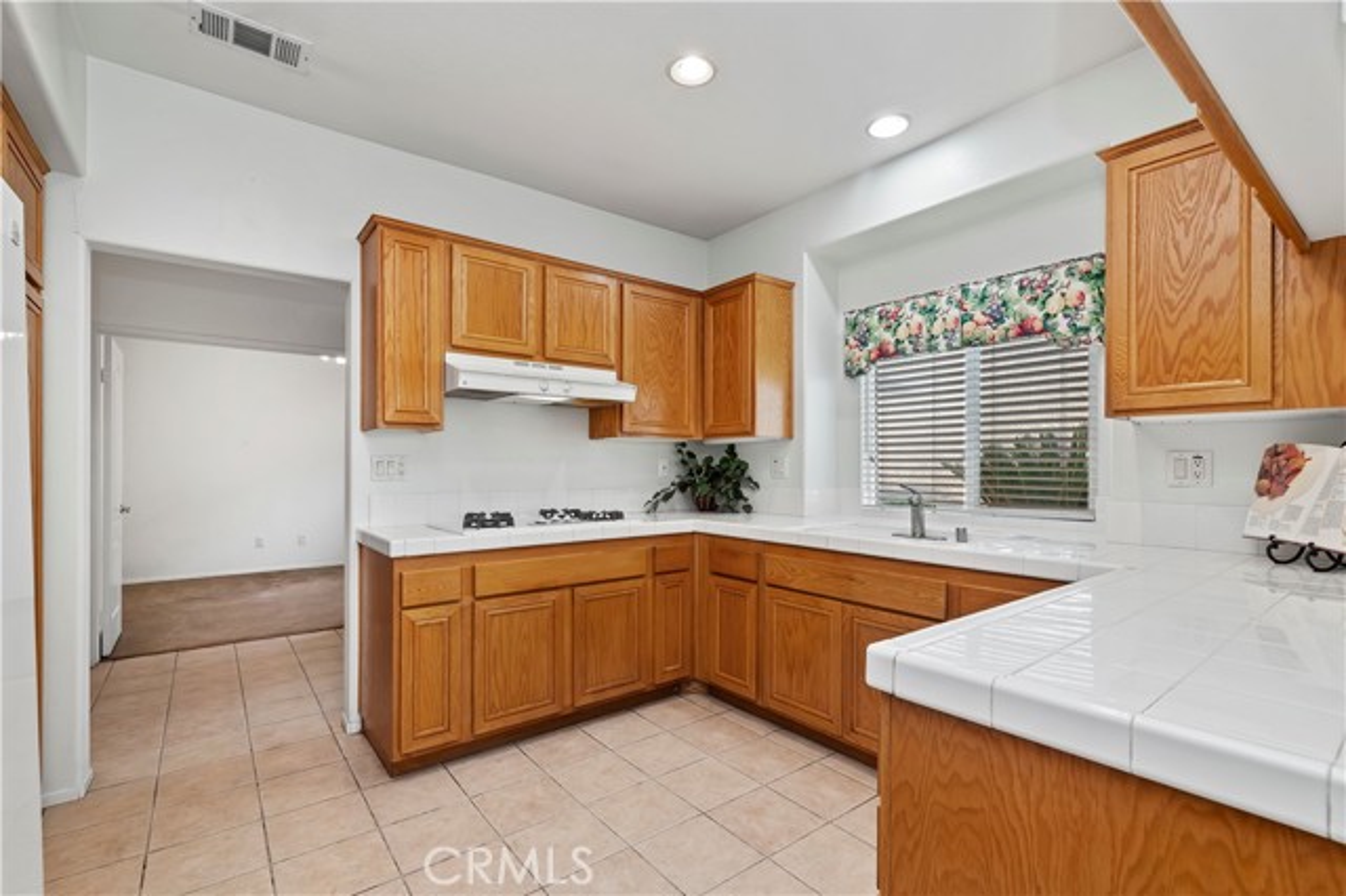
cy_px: 448
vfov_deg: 73.7
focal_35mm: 16
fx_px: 598
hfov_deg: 96.8
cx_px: 673
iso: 500
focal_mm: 16
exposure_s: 1/8
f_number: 10
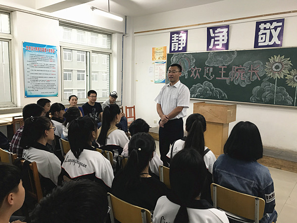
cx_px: 148
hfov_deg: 63.4
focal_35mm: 28
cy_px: 112
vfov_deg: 49.7
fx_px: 240
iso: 64
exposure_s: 1/17
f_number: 1.8
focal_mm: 3.99
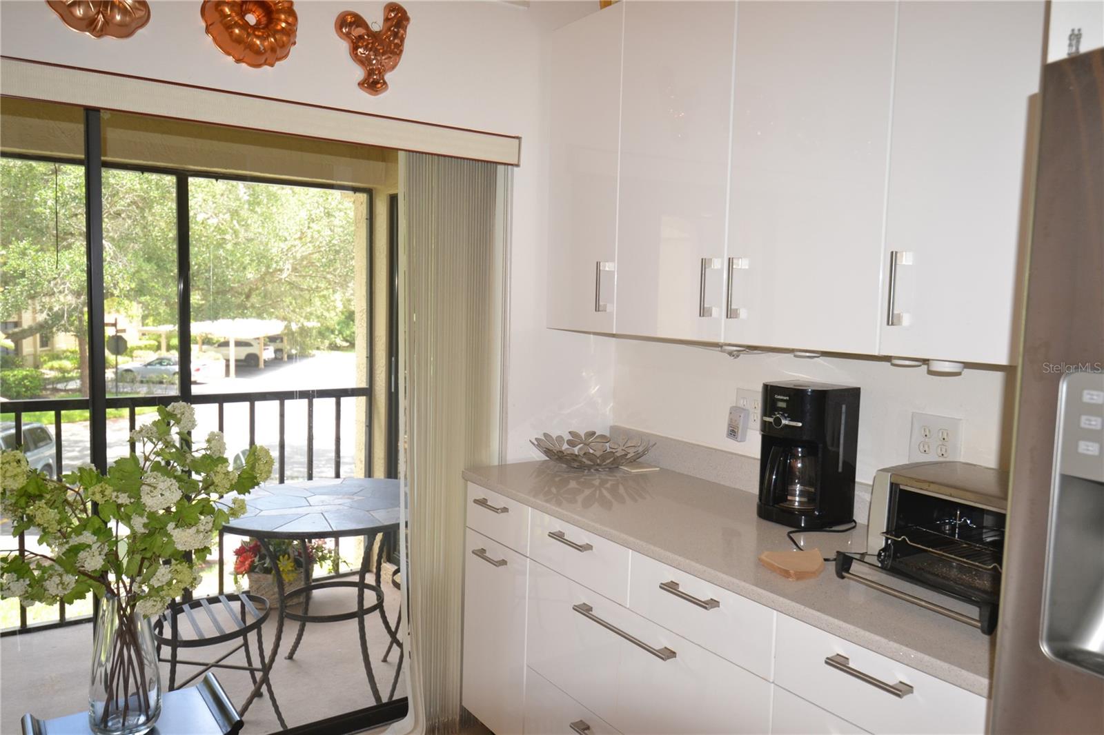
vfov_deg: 50.4
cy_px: 368
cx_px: 552
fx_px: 782
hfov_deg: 70.4
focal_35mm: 26
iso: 400
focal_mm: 17
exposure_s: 1/80
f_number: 4.2
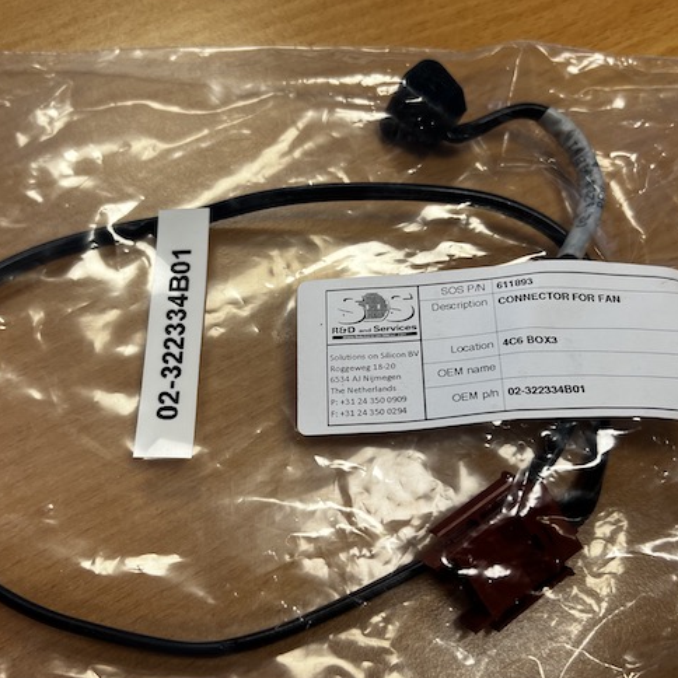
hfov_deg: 43.8
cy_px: 371
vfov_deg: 43.8
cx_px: 305
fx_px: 842
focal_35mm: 38
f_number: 1.5
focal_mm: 5.7
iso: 64
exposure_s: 1/100
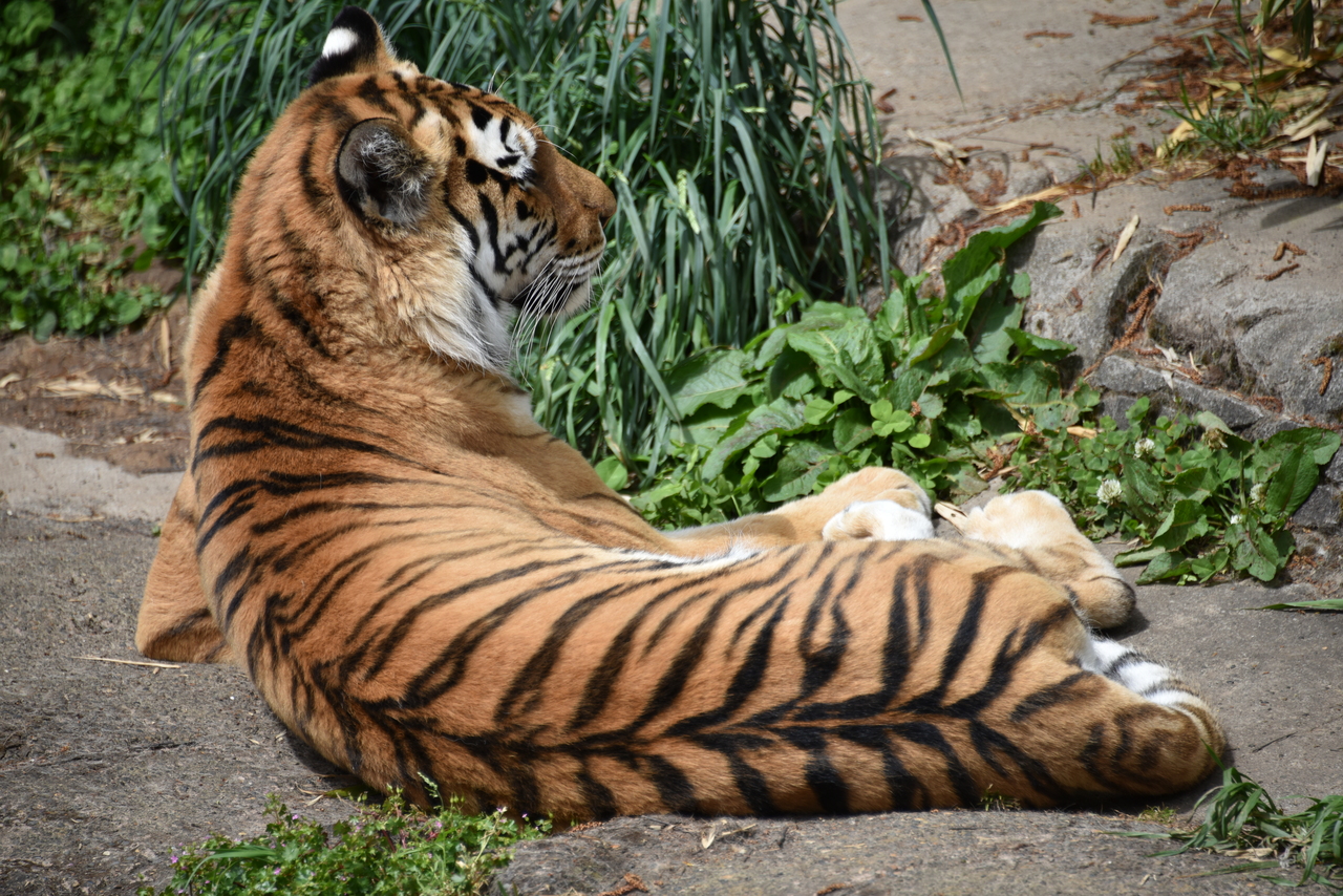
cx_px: 672
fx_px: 11193
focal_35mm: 300
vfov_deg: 4.6
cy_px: 448
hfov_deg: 6.9
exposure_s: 1/640
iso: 160
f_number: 5.6
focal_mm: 300
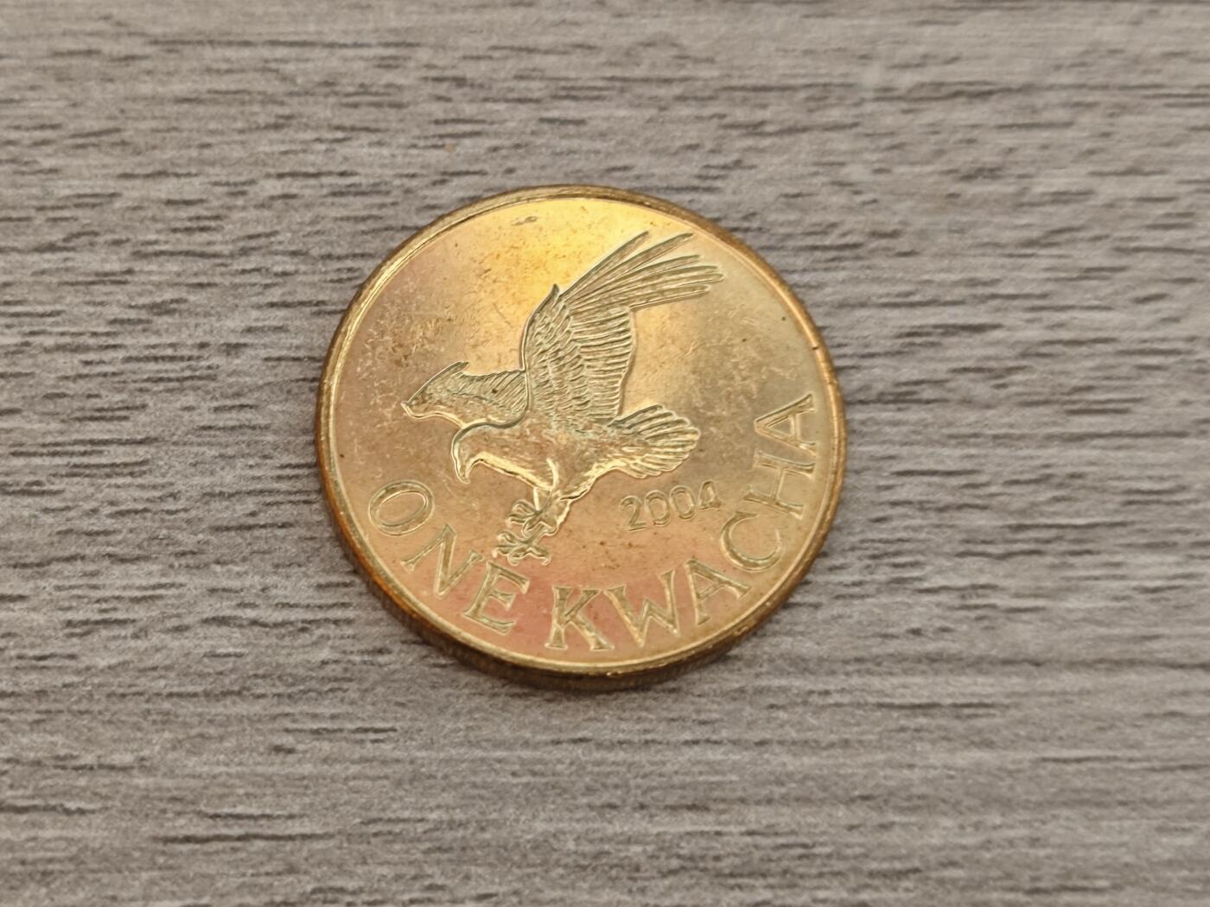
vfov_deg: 19.6
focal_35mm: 75
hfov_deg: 26.0
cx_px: 605
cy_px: 454
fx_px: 2622
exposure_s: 1/42.3
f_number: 1.9
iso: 640
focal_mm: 8.7
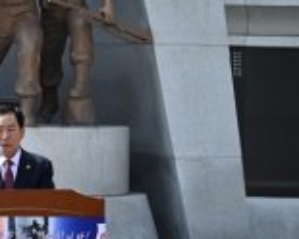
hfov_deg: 5.7
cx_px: 48
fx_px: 2991
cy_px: 194
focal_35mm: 338
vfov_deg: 4.6
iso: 250
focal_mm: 70
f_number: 6.3
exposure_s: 1/500
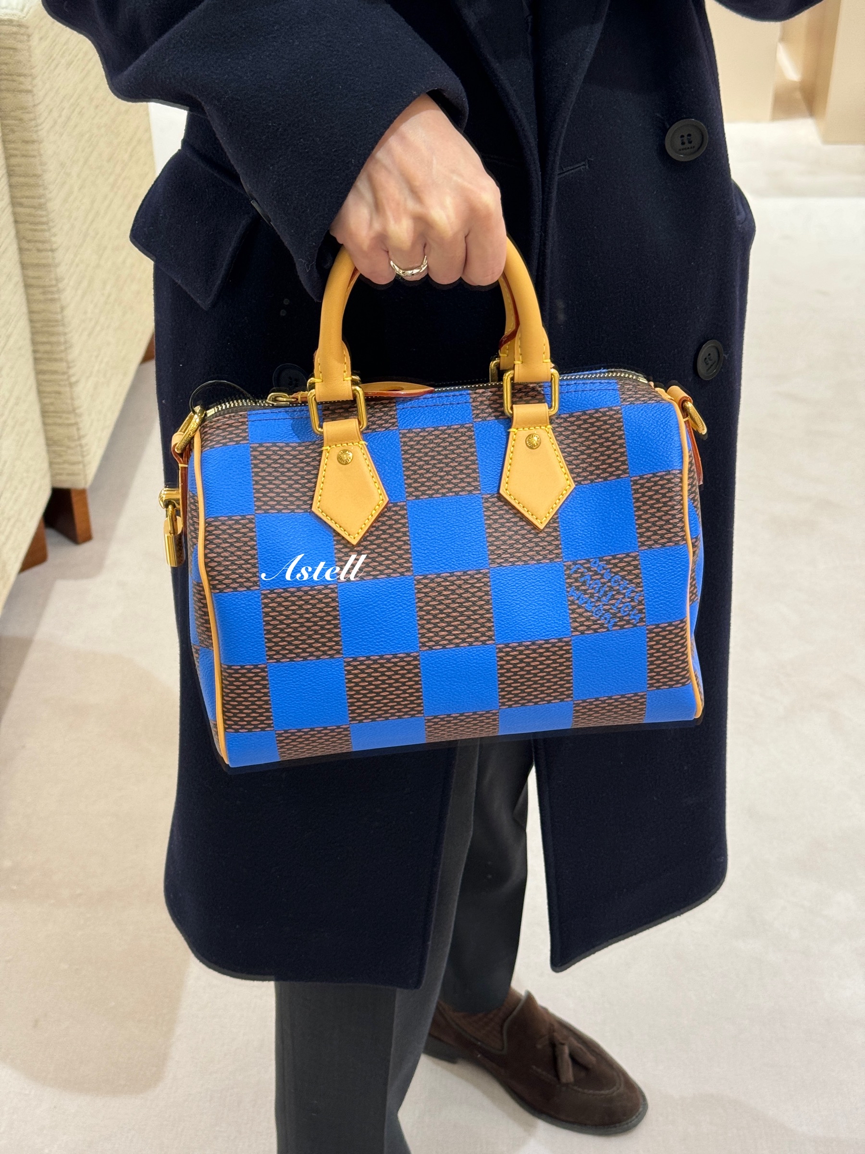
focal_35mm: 48
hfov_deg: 30.3
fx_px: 1599
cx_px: 432
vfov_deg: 39.7
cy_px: 577
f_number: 1.78
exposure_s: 1/50
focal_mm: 6.86
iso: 125
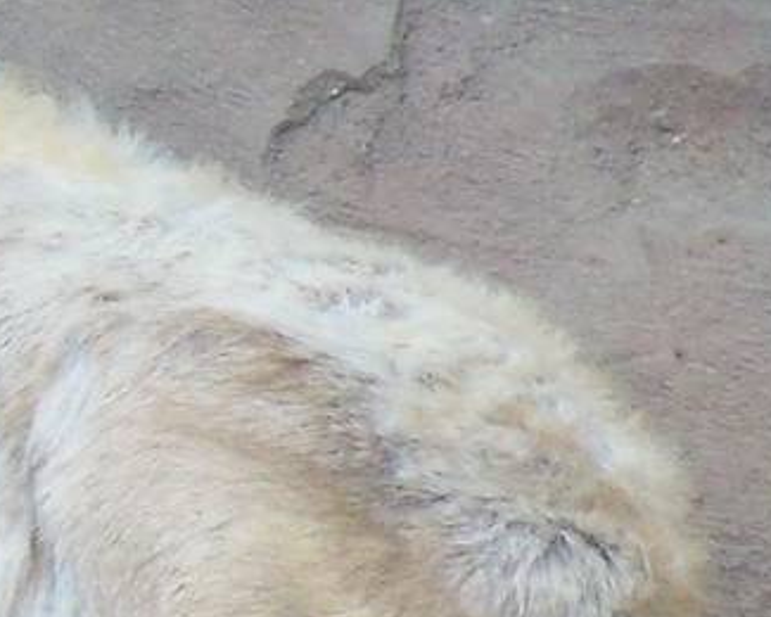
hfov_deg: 1.2
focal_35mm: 1682
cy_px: 164
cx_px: -337
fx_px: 38381
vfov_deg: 0.9
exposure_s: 1/640
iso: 400
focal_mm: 62
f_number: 4.8
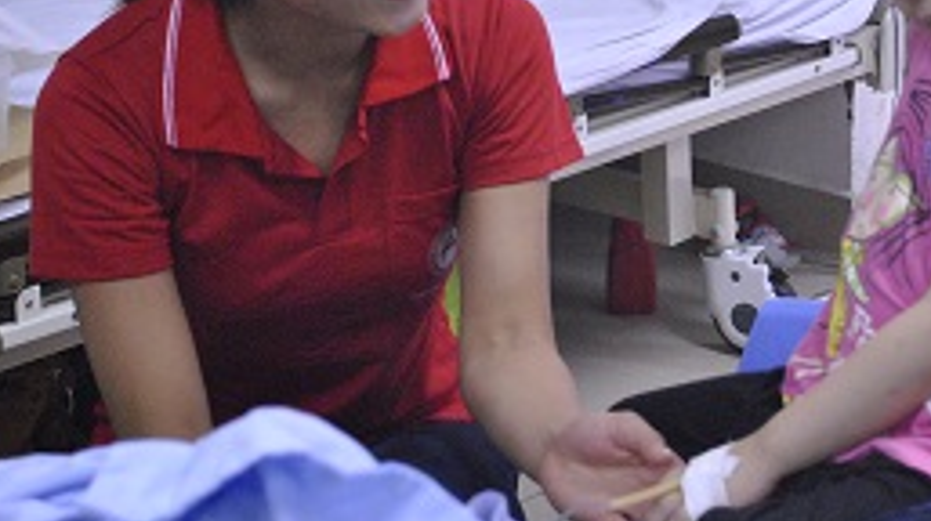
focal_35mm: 100
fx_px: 2466
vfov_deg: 12.0
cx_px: 732
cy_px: 74
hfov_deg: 21.1
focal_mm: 38
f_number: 5
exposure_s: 1/40
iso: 1600
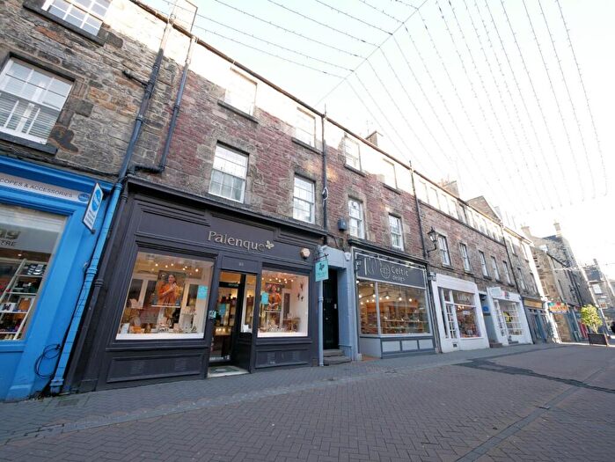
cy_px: 231
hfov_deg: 102.0
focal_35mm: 14
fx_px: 249
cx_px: 308
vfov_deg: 85.7
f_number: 4
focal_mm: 7
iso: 200
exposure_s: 1/80
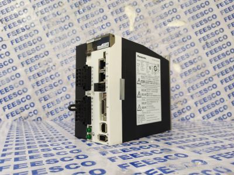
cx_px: 117
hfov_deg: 67.3
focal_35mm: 26
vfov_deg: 53.1
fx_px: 176
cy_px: 88
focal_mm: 5.58
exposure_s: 1/40
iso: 640
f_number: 1.8
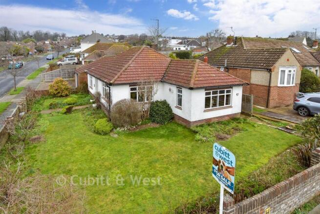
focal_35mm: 19
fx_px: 169
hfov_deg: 86.9
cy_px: 107
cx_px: 160
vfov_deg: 64.6
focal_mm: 13
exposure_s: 1/250
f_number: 8
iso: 400
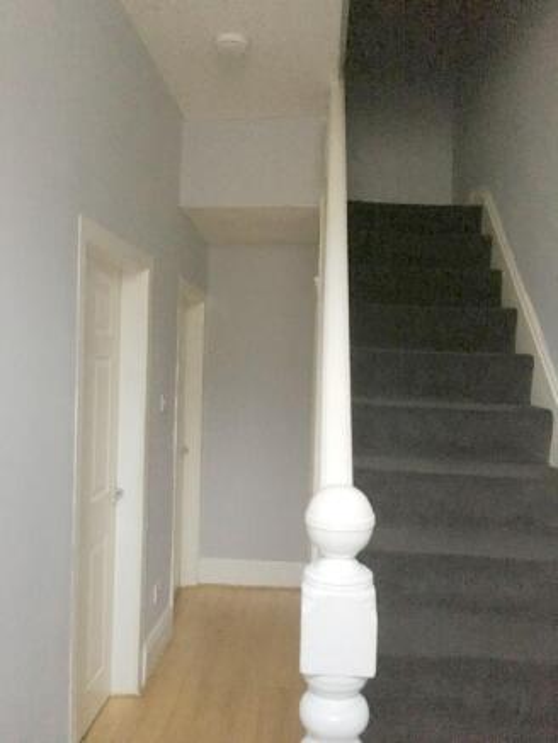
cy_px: 372
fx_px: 623
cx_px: 279
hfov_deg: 48.2
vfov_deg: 61.6
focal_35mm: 29
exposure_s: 1/17
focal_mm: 4.15
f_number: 2.2
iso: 250
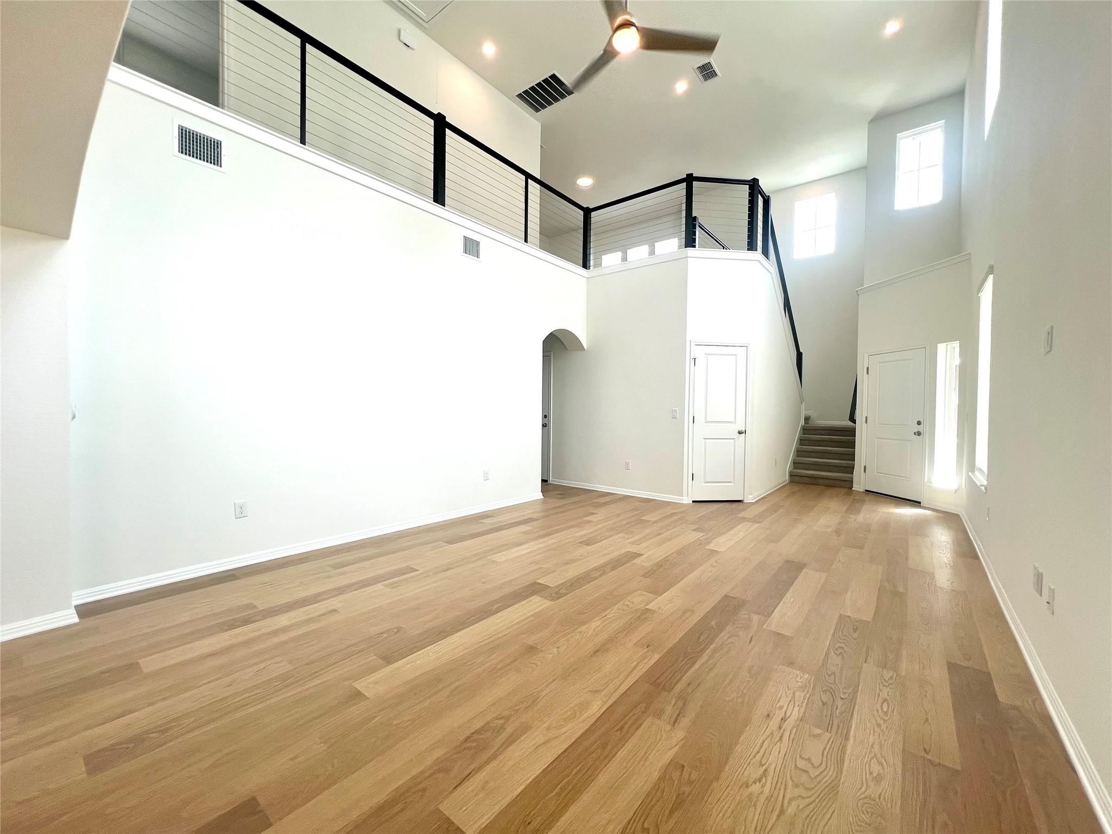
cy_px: 417
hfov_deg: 106.2
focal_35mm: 13
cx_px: 556
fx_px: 418
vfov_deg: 89.9
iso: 32
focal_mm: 1.57
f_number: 1.8
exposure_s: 1/125
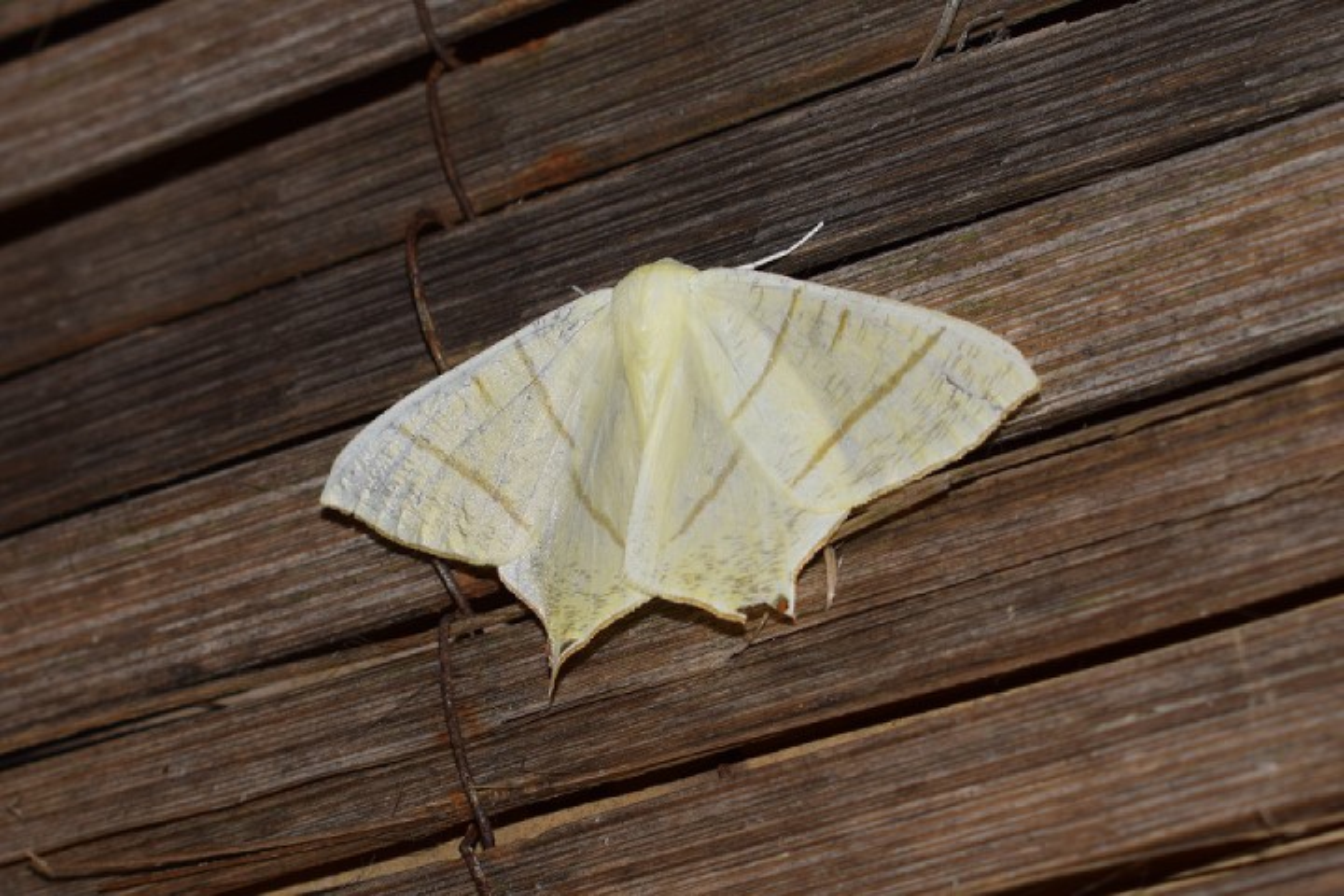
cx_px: 672
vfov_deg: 17.5
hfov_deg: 26.0
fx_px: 2912
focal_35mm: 78
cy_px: 448
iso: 100
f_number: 8
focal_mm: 52
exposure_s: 1/60
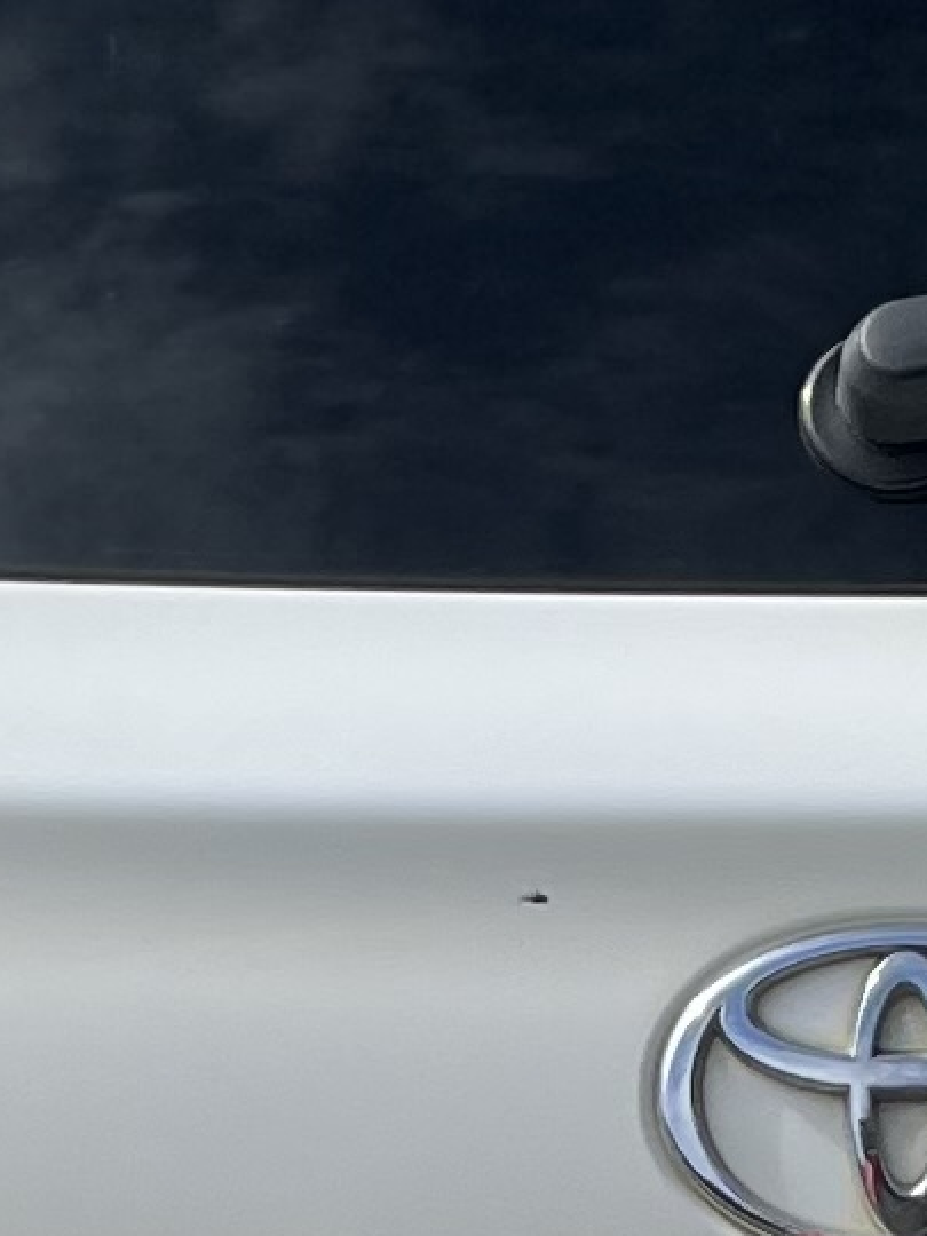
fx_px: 6927
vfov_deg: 9.9
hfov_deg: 7.6
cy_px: 1813
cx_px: 851
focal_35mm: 194
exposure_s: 1/3215
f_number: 1.6
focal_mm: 5.1
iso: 50
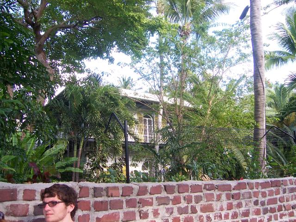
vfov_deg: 39.7
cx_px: 148
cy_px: 111
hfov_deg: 51.4
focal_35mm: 36
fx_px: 308
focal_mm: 6
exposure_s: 1/125
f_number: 3
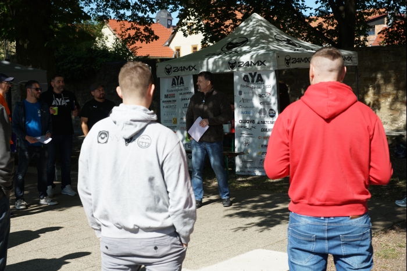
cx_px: 204
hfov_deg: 36.3
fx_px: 621
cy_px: 136
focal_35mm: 55
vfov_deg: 24.6
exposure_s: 1/320
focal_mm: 55
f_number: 7.1
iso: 160
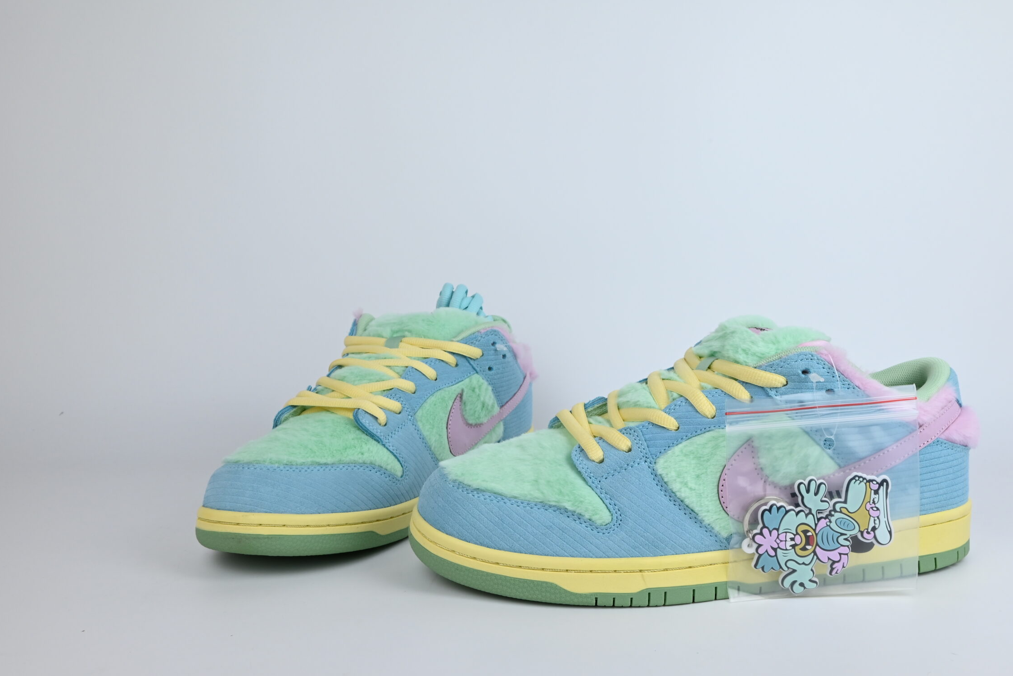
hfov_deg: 57.1
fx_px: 929
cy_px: 363
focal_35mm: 33
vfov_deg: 40.0
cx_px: 566
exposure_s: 1/125
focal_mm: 29
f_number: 18
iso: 500
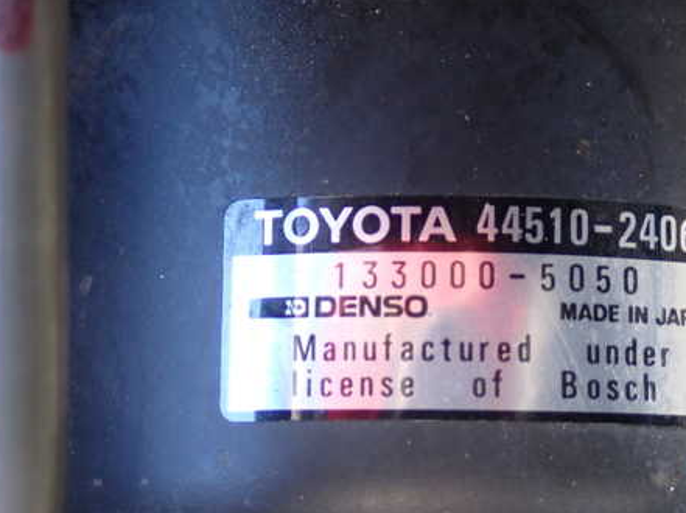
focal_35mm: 79
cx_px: 446
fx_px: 1564
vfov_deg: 18.6
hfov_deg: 24.6
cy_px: 306
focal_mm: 10.35
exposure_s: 1/60
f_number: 3.5
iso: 400
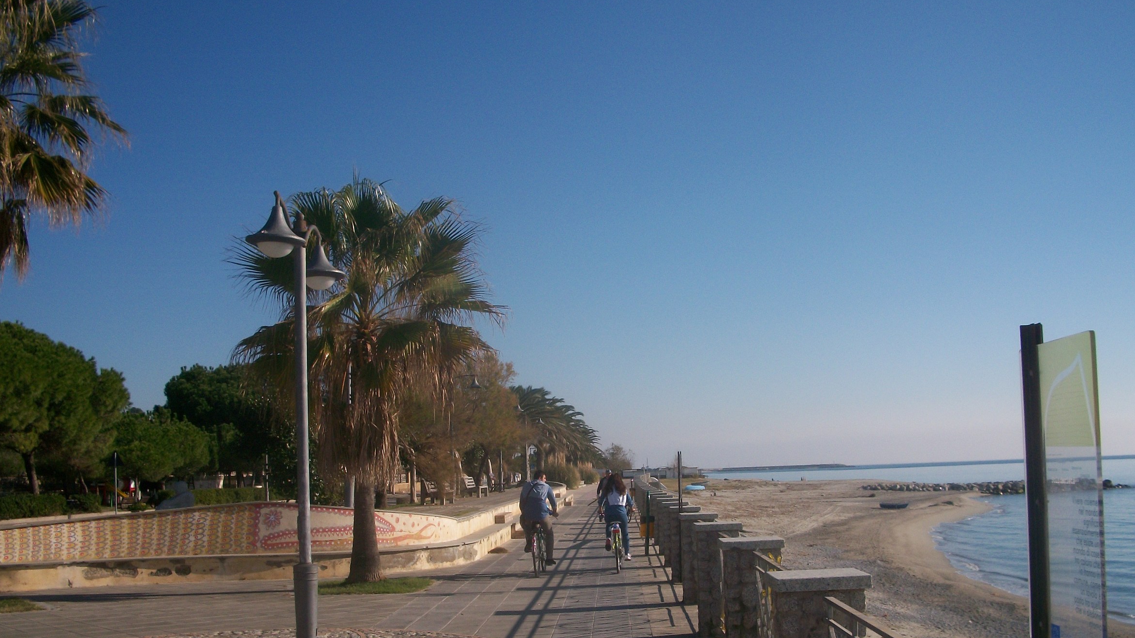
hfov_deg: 51.6
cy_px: 384
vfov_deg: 30.3
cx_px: 573
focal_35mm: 39
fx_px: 1174
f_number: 5.6
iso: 80
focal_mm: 6.3
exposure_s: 1/640
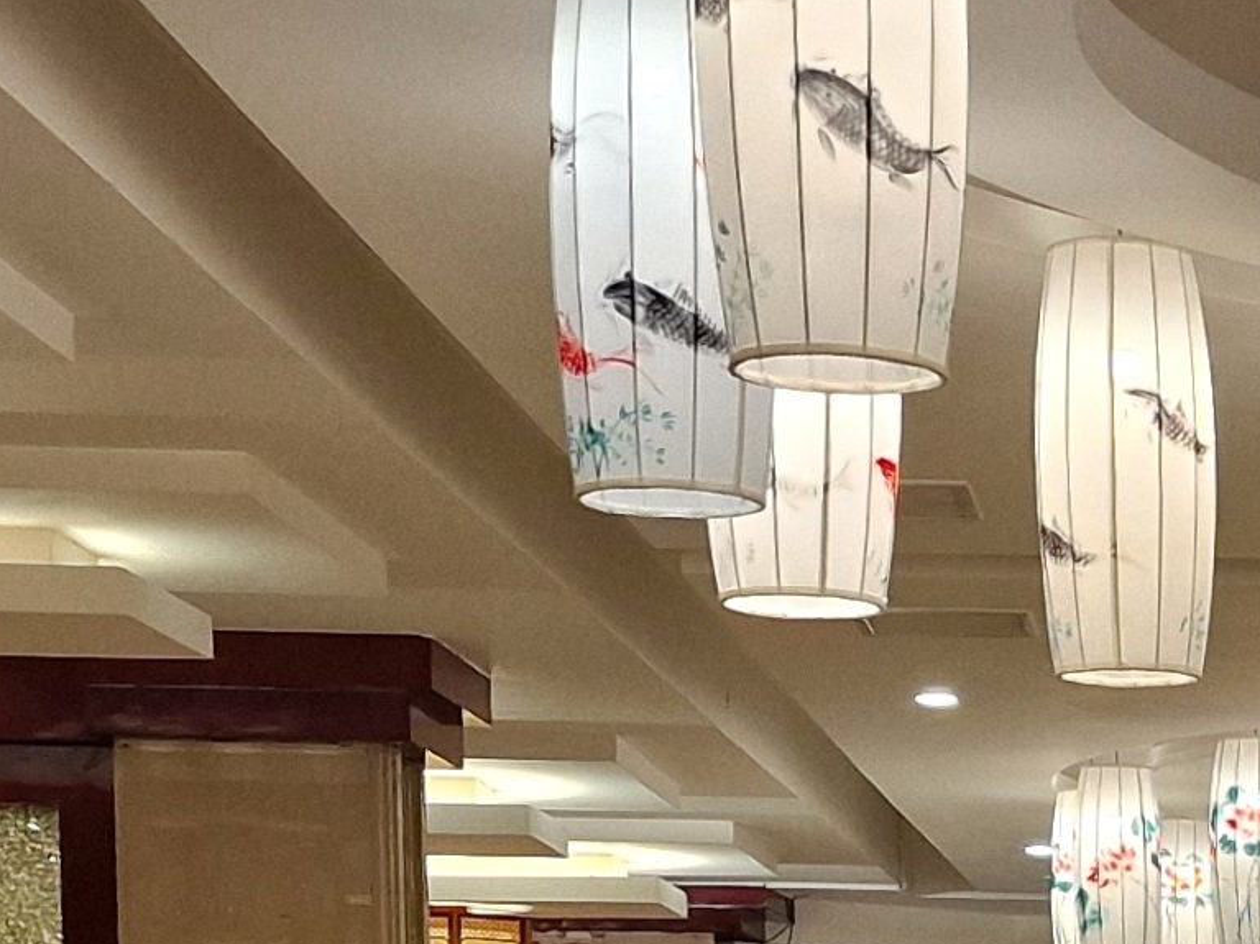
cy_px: 1893
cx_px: 1904
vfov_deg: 11.2
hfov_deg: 15.2
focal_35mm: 120
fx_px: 4367
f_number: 1.8
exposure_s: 1/100
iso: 250
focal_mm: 6.4
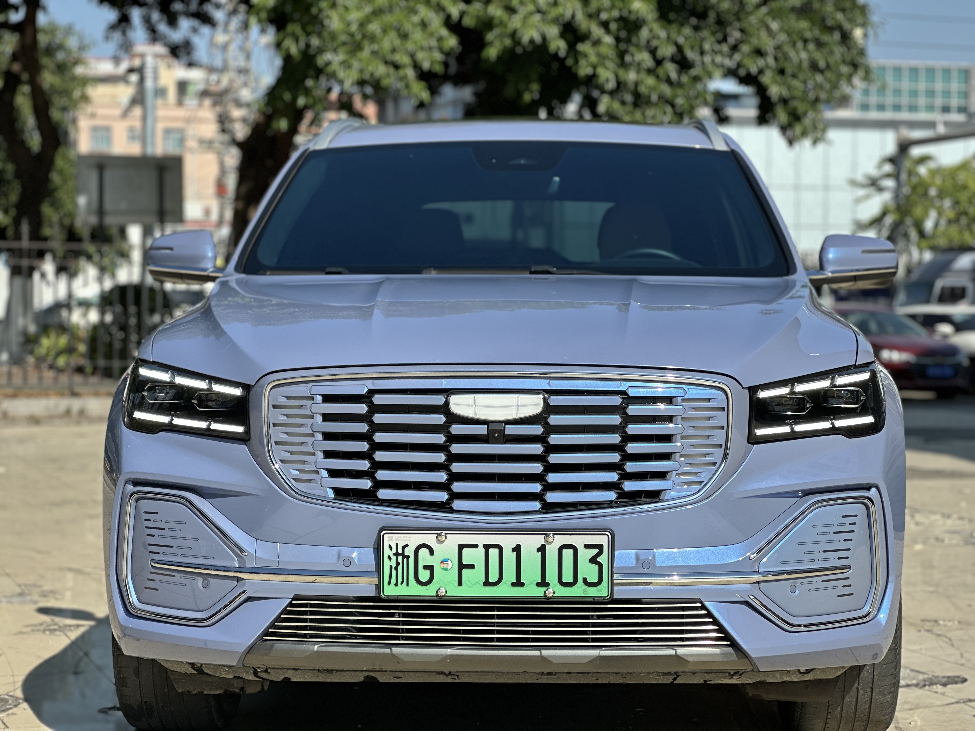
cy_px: 366
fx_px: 2169
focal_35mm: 77
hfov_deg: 25.3
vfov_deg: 19.1
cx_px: 488
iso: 32
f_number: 2.8
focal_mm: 9
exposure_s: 1/867
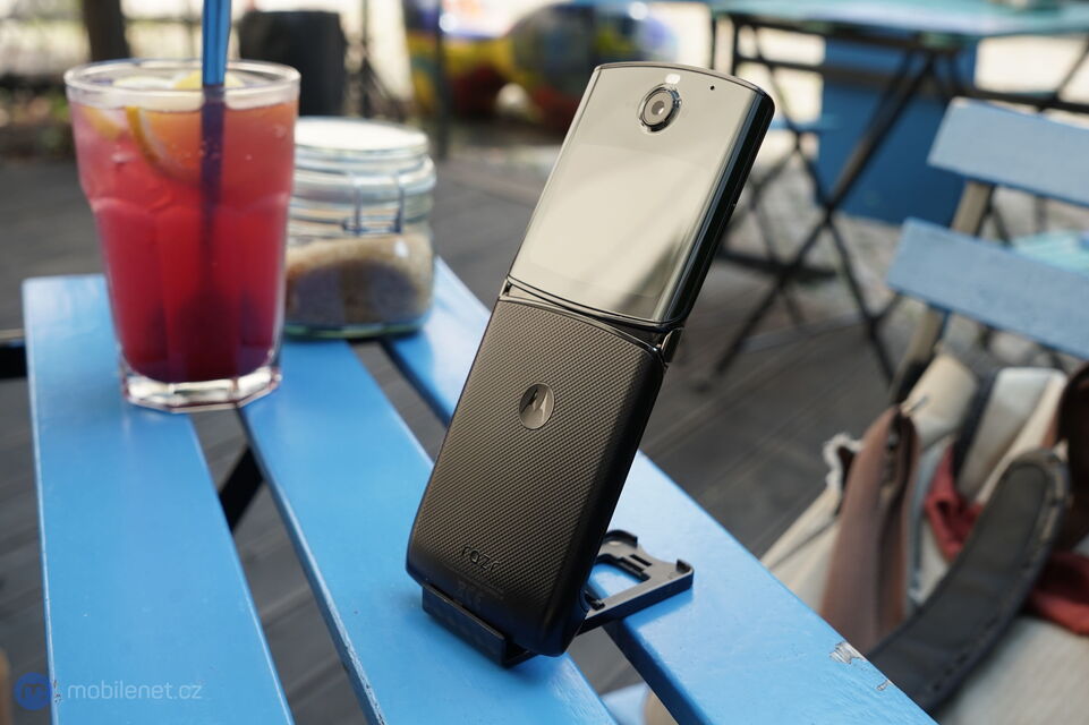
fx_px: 1119
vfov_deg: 35.9
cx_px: 544
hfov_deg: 51.9
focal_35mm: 37
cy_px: 362
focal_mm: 37
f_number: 7.1
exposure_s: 1/160
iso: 250
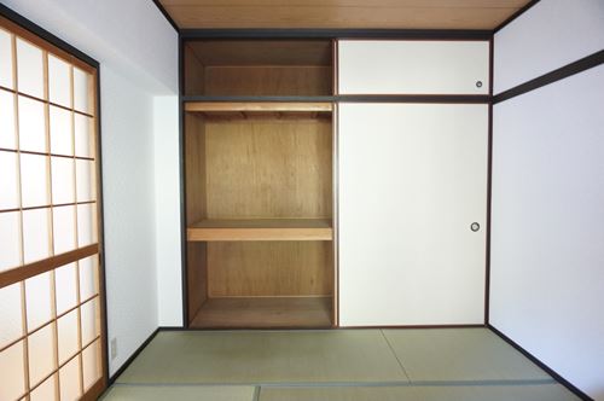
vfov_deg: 53.0
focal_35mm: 24
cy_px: 200
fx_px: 402
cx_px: 302
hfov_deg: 73.8
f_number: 3.5
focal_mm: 16
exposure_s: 1/10
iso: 1600
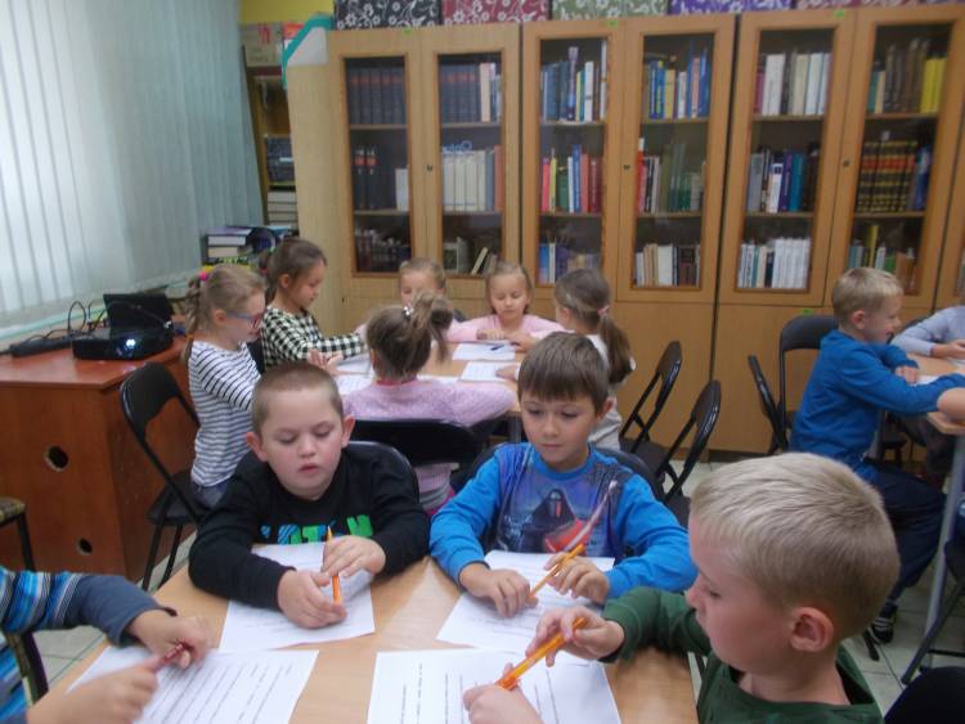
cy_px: 362
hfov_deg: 67.3
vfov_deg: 53.1
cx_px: 482
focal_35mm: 26
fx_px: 725
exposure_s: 1/25
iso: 200
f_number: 3.2
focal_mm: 4.6
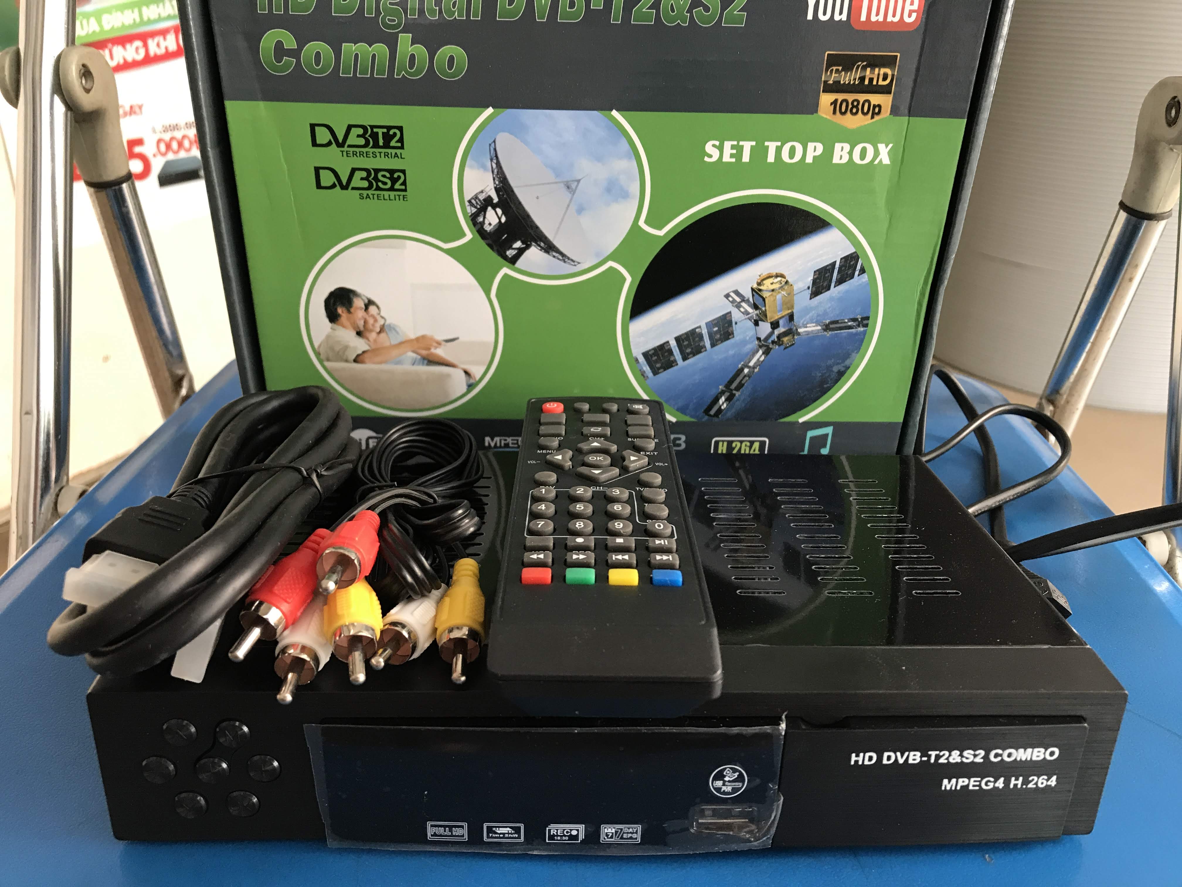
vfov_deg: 49.7
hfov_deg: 63.4
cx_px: 591
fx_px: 956
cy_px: 444
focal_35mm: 28
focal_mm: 3.99
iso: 40
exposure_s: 1/17
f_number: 1.8
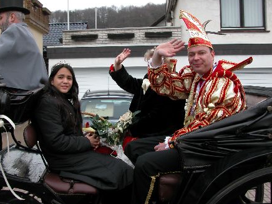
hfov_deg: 41.9
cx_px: 112
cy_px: 94
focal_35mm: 45
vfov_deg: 32.2
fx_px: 354
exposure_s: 1/167
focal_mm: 8.9
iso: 100
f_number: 4.5
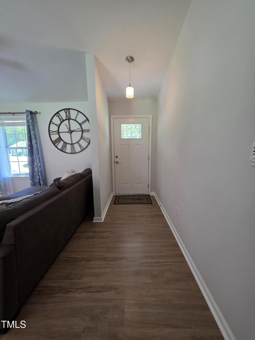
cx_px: 128
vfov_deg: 106.2
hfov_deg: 89.9
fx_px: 128
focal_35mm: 13
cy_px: 170
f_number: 1.9
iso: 200
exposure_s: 1/120
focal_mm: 2.2
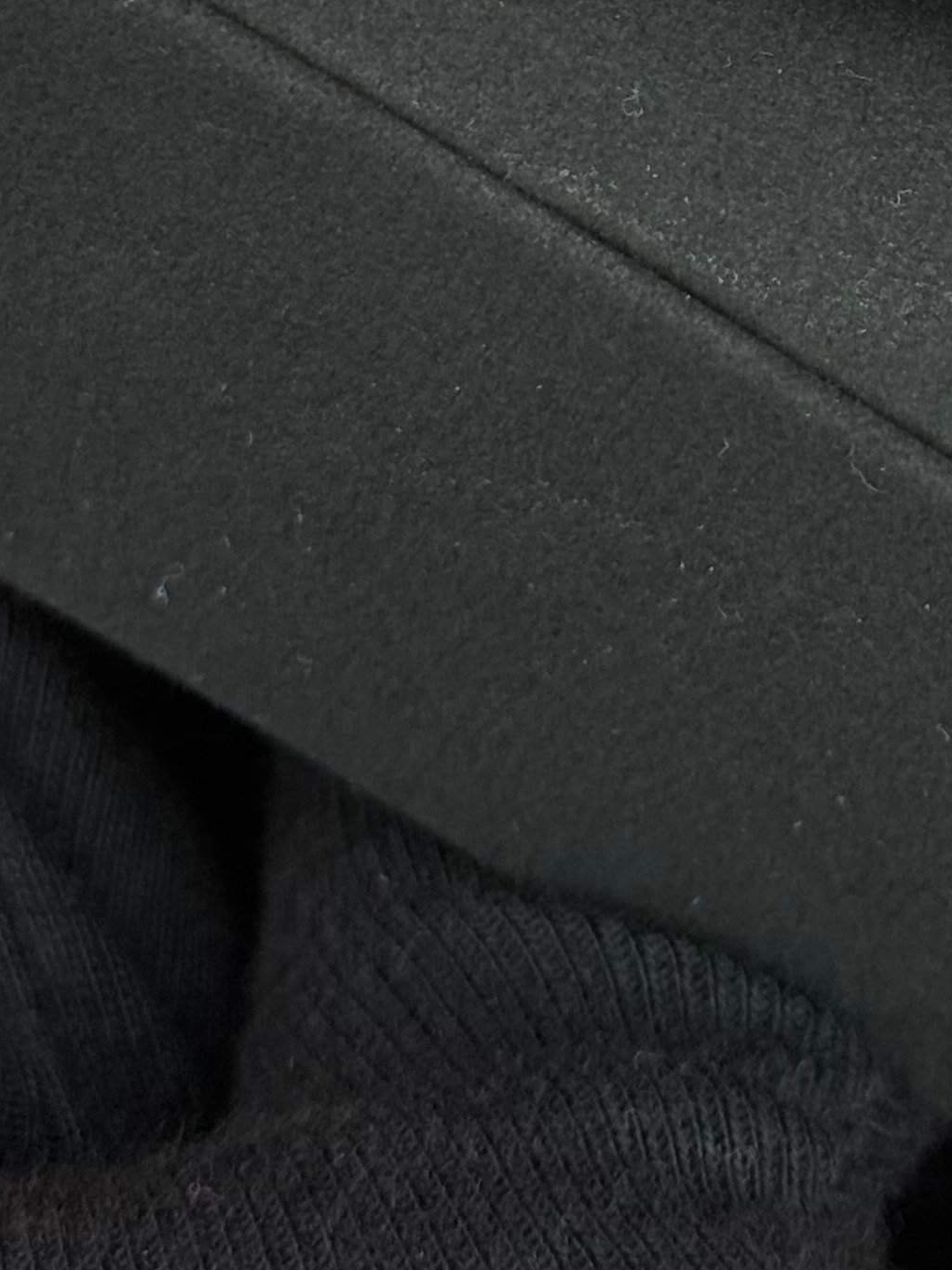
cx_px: 864
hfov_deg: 10.4
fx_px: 5208
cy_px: -312
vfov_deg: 13.5
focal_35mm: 142
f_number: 1.78
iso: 64
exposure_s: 1/121
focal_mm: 6.76
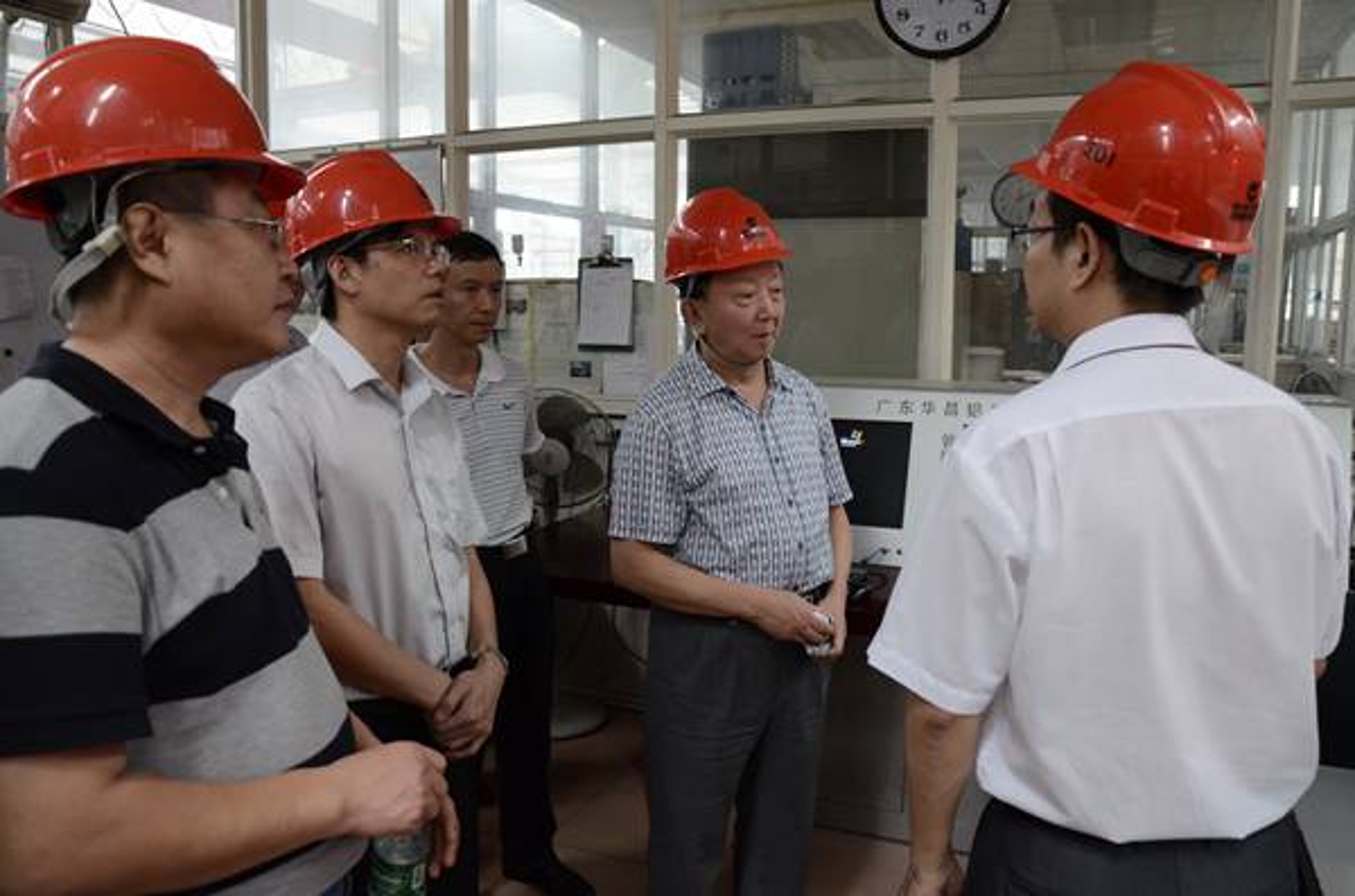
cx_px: 678
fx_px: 1014
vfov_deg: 47.7
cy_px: 448
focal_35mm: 27
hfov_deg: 67.5
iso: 1600
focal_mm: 18
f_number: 4.5
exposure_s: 1/60
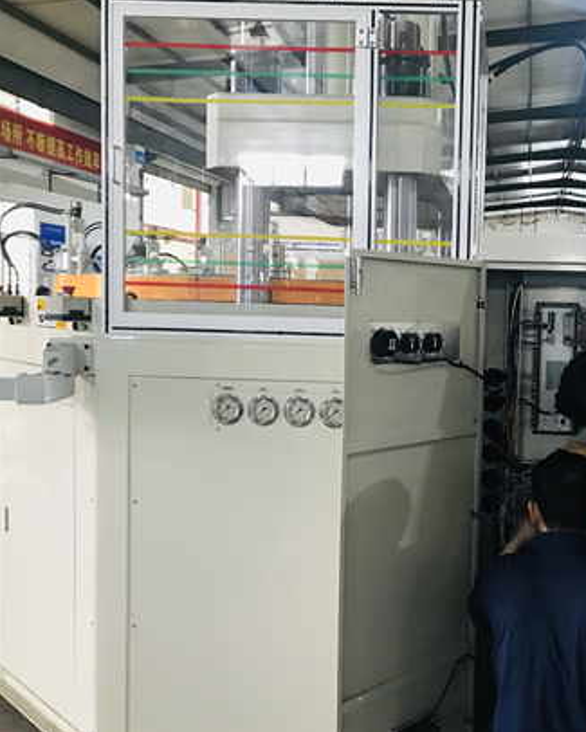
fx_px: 802
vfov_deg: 49.1
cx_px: 494
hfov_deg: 38.2
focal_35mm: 37
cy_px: 364
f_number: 1.8
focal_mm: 3.99
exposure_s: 1/17
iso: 80
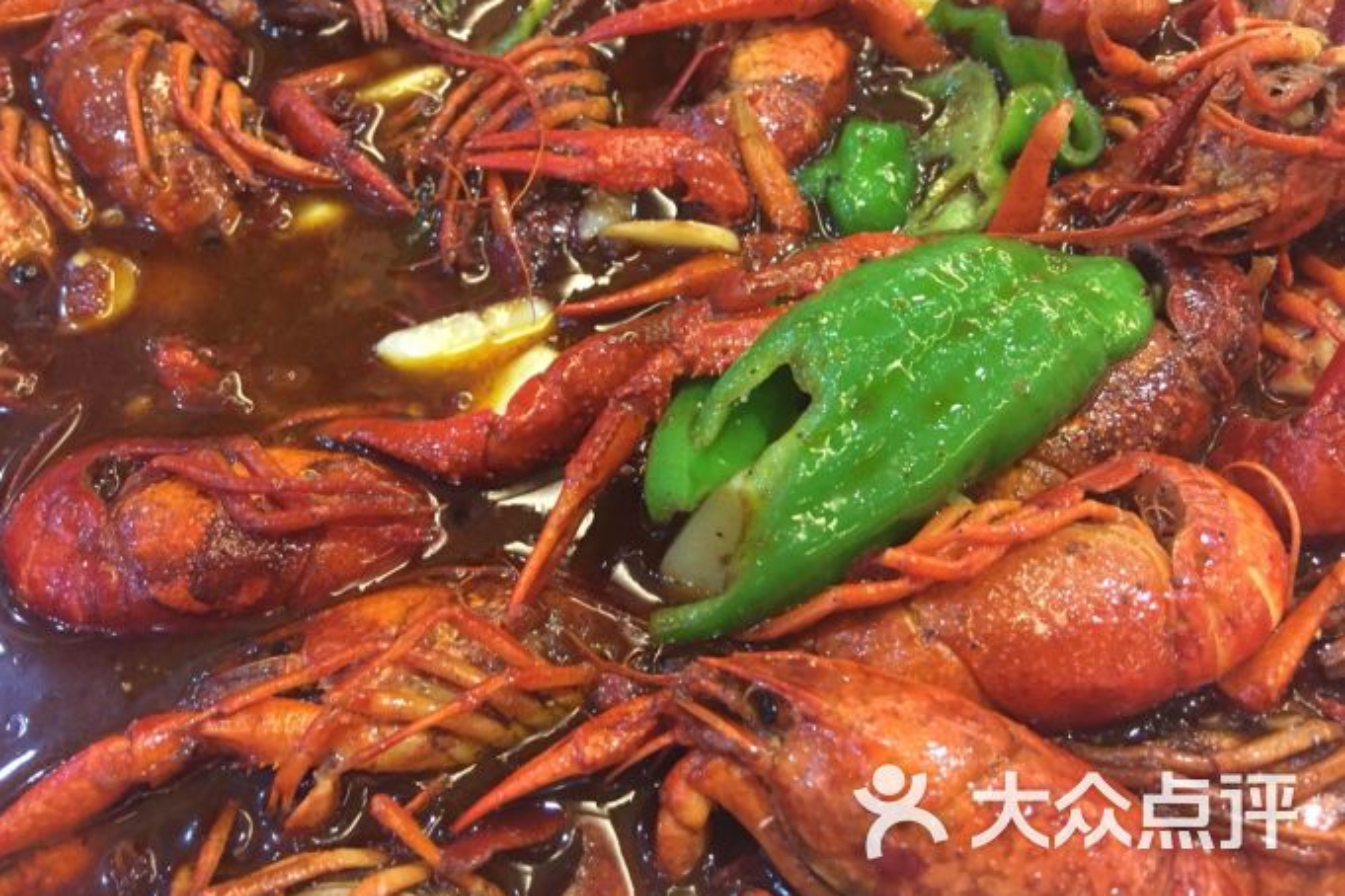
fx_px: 1158
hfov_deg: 60.3
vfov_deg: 42.3
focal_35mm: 31
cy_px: 396
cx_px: 658
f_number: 2.2
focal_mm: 4.15
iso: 250
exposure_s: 1/15
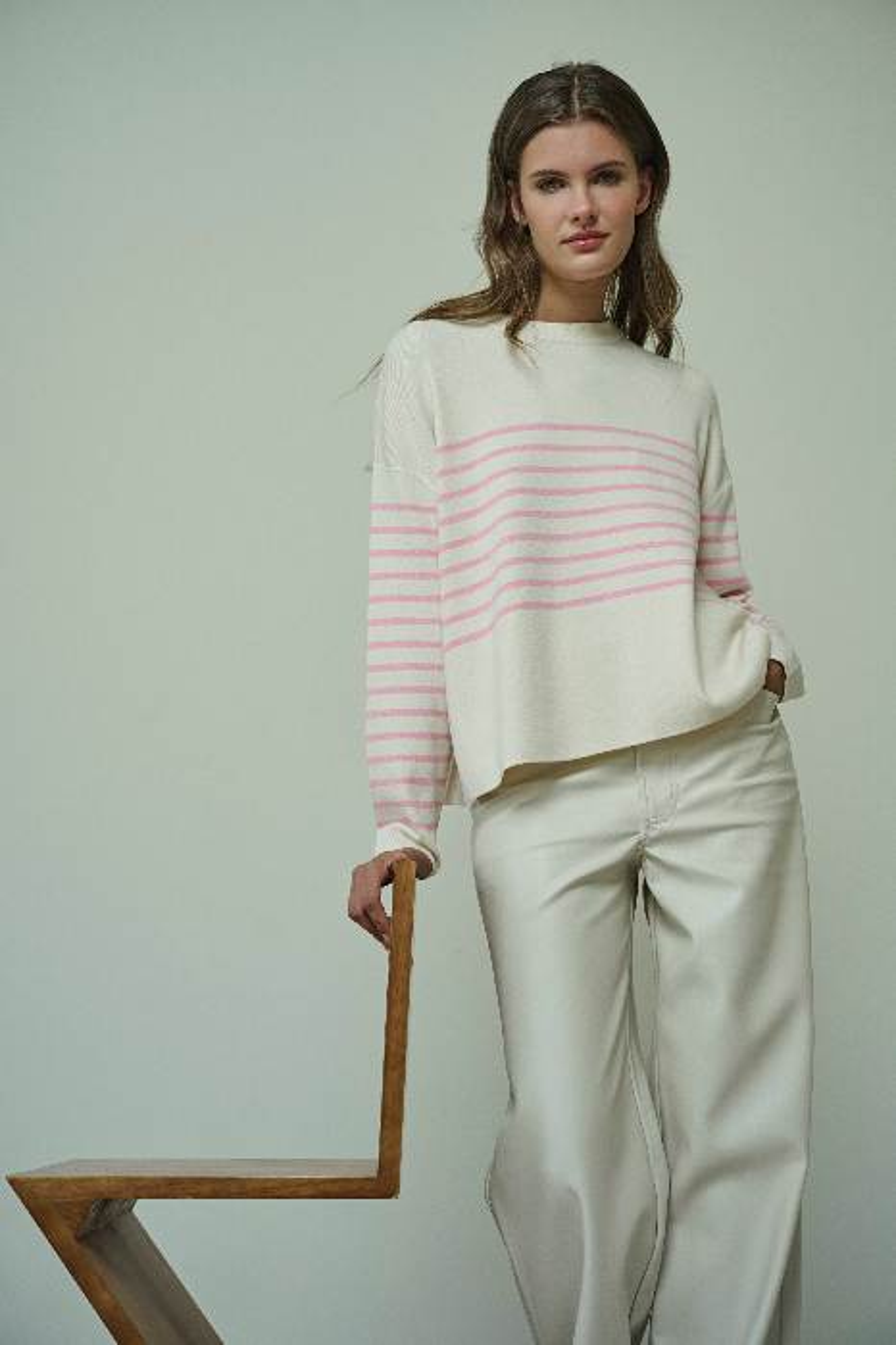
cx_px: 448
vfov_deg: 42.8
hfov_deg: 29.2
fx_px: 1719
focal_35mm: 46
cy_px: 672
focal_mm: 46
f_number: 4
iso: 320
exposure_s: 1/200
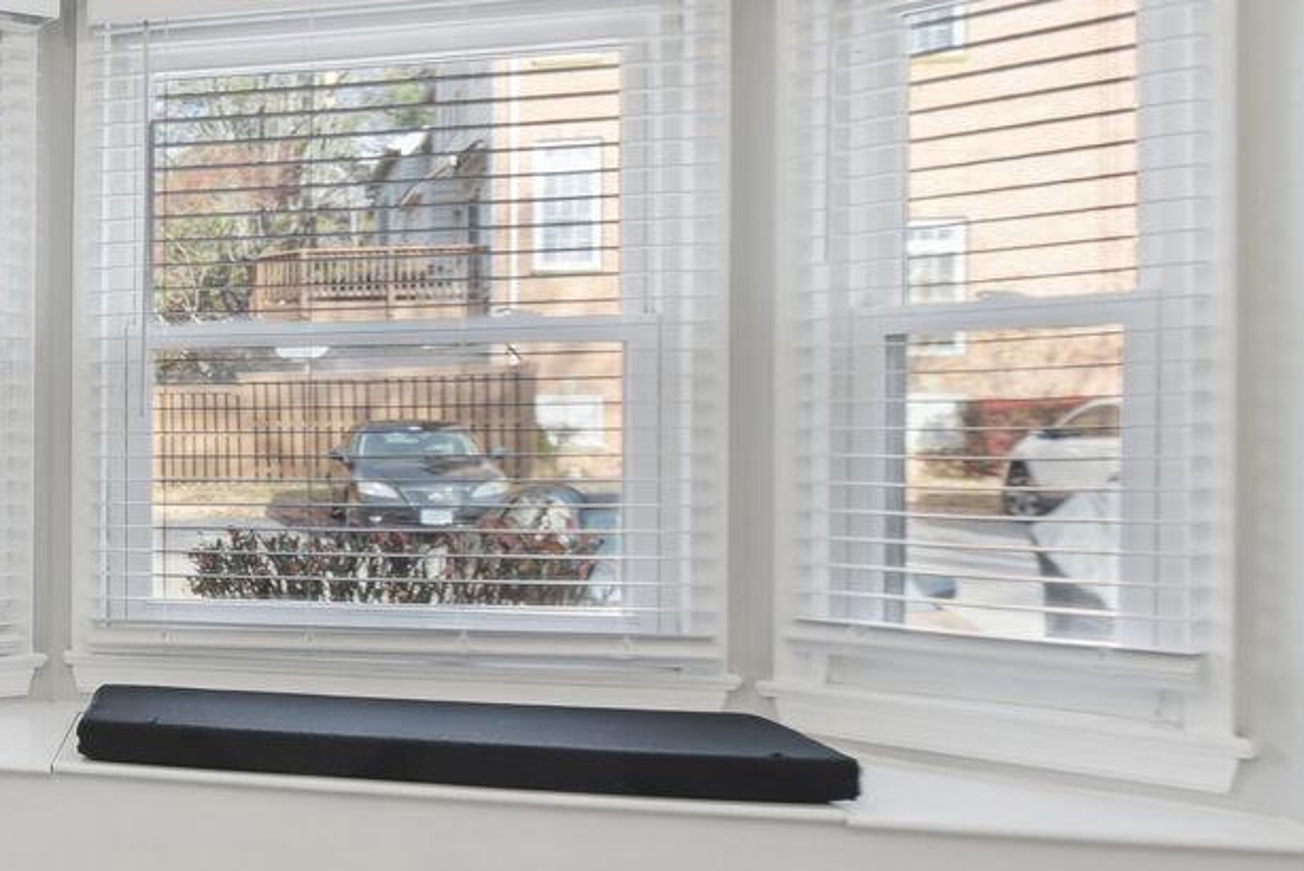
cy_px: 442
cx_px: -329
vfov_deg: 29.9
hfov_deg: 33.6
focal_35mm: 45
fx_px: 1631
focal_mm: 16
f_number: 8
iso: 200
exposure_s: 1/25
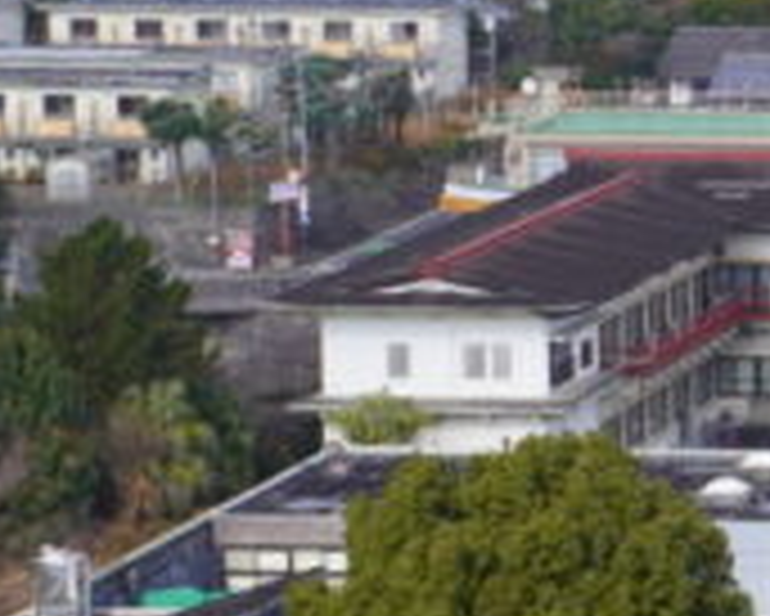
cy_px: 121
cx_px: 1495
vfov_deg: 5.2
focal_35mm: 296
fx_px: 6749
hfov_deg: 6.4
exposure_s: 1/125
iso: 100
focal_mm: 48
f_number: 11
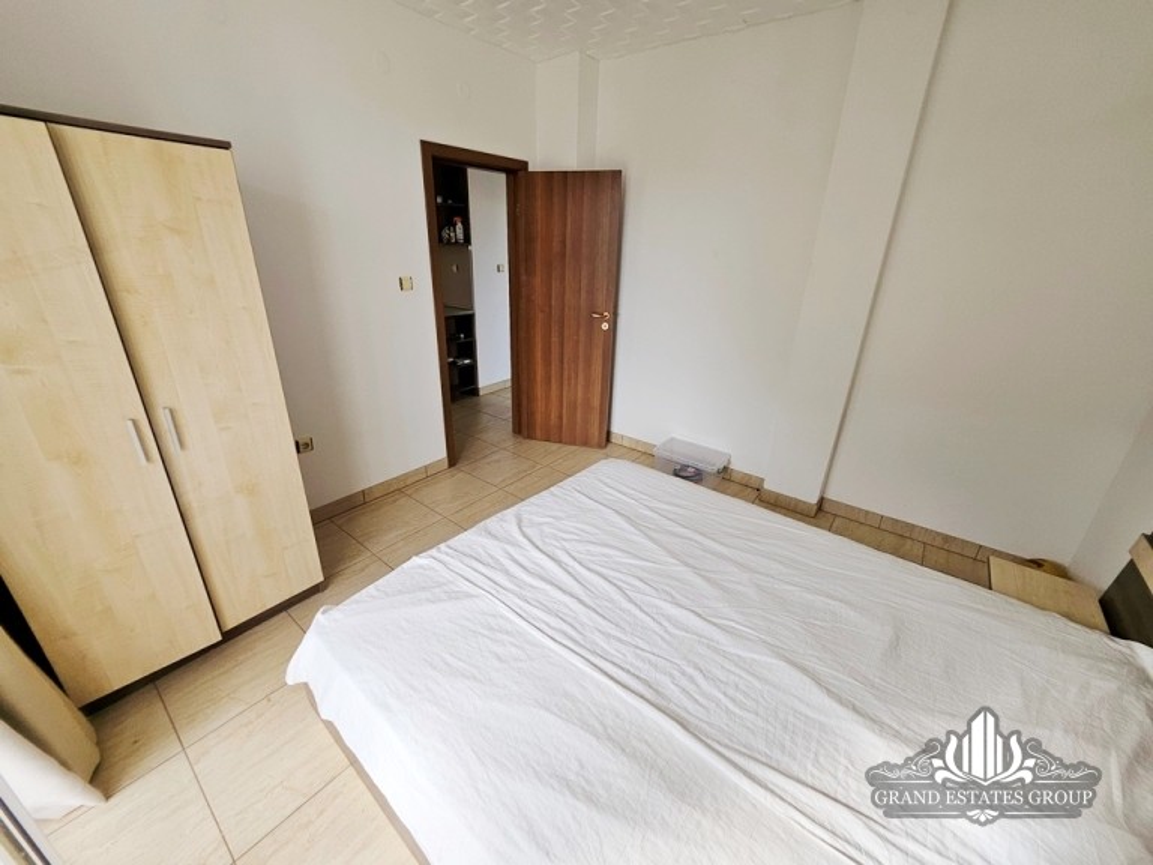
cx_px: 576
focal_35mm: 13
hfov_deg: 106.2
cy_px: 432
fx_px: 433
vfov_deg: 89.9
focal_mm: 1.7
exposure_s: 1/100
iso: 64
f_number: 2.2
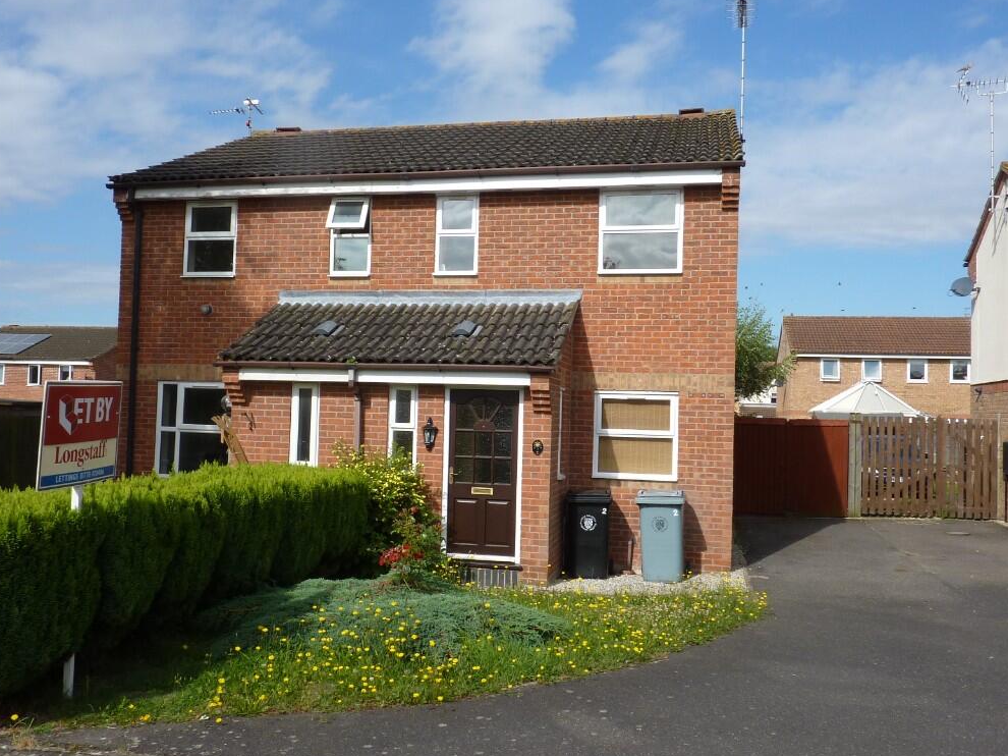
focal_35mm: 30
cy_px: 386
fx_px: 873
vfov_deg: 46.8
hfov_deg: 60.0
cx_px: 506
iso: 80
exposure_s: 1/500
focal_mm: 4.1
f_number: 4.5
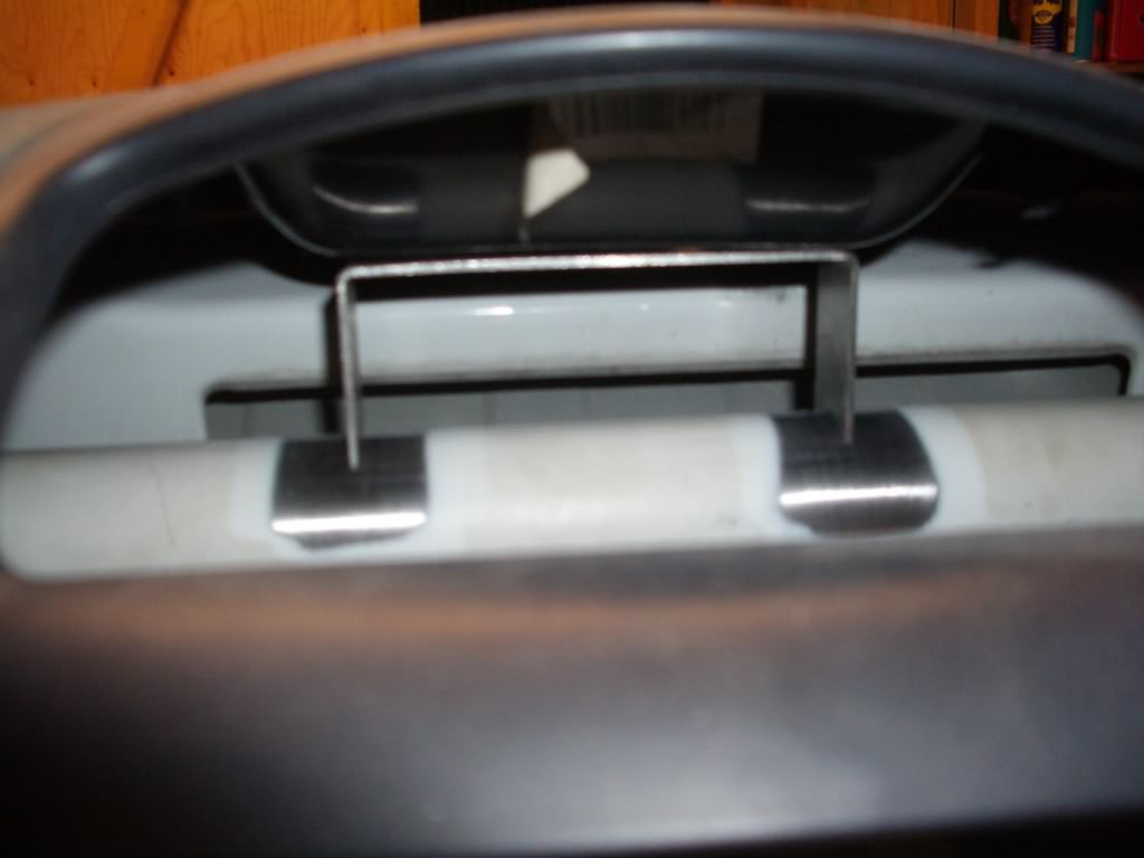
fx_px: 1157
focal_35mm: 35
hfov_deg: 52.6
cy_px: 429
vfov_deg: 40.7
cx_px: 572
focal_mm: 5.8
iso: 200
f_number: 2.6
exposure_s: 1/60
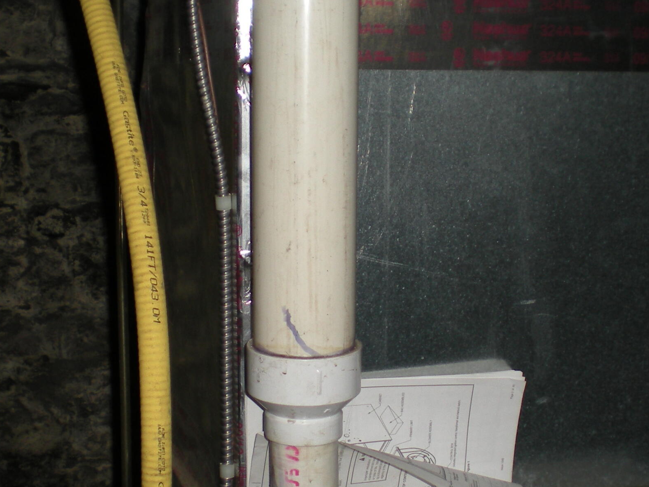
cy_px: 290
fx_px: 1350
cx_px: 380
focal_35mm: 72
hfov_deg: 27.0
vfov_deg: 20.4
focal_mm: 6.3
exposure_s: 1/60
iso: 64
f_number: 3.1
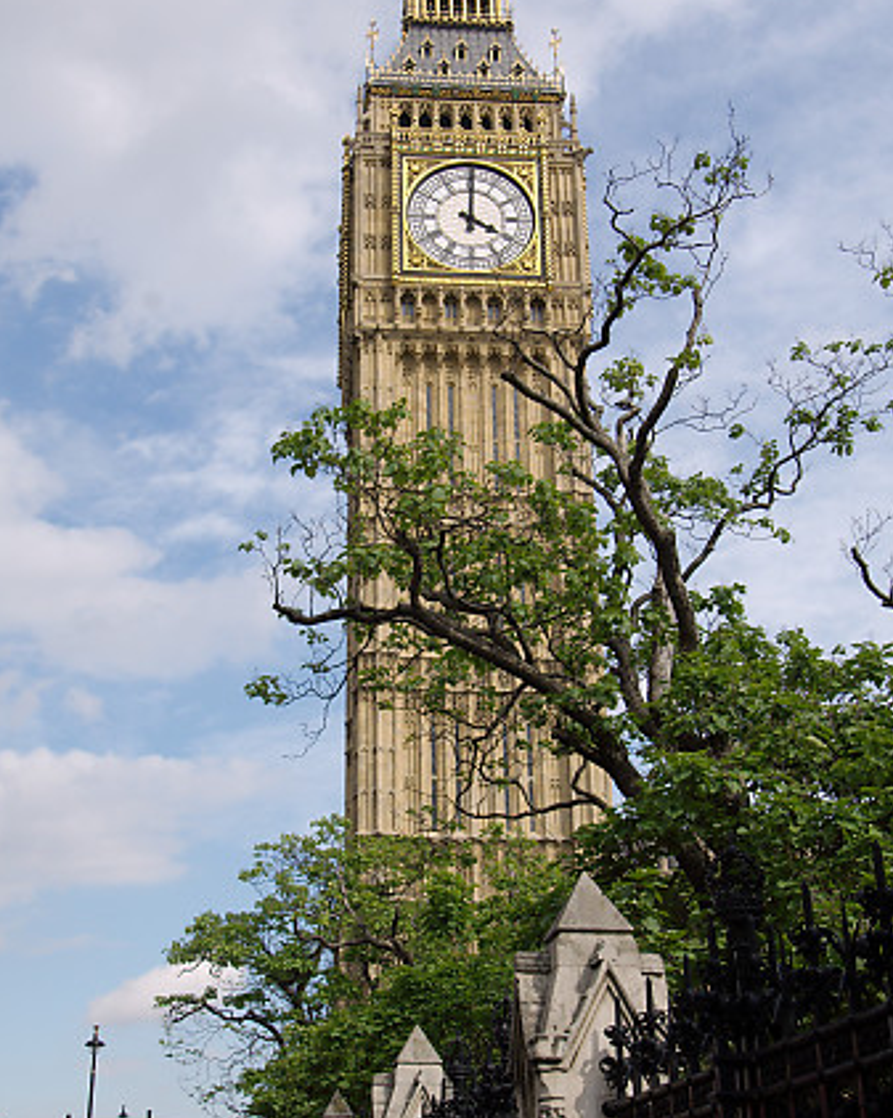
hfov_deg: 31.4
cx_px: 412
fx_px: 1587
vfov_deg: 38.8
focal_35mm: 48
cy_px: 587
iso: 100
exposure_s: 1/200
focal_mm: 24
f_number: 8
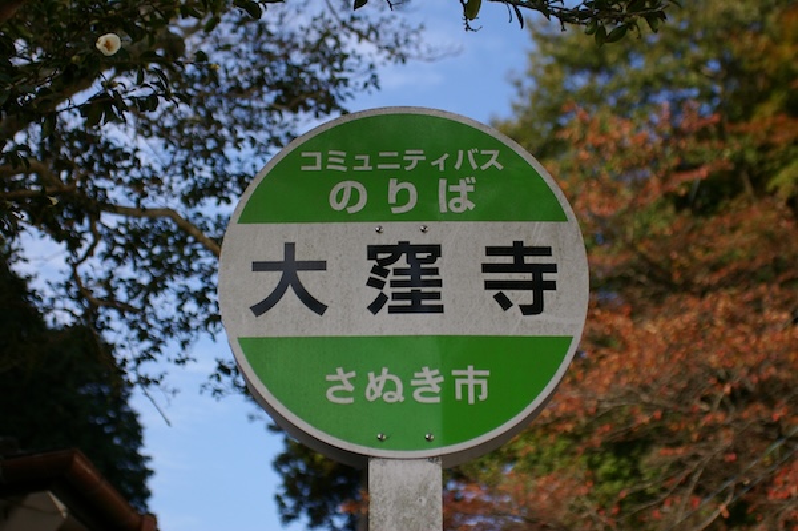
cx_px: 399
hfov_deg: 28.1
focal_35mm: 72
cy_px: 266
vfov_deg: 18.9
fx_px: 1595
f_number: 4.5
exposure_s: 1/1500
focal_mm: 48
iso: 400
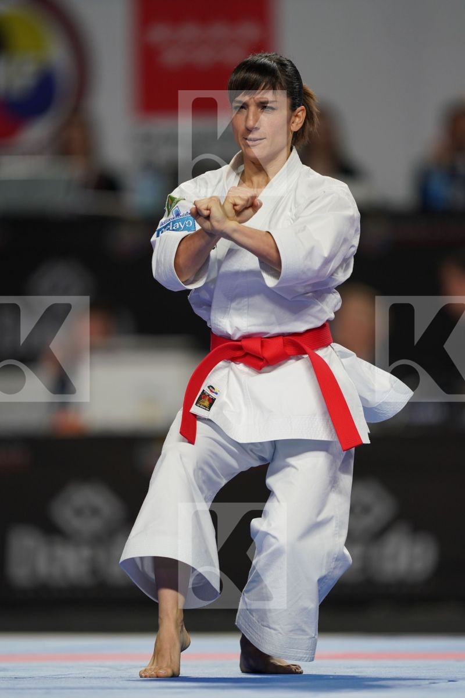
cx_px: 232
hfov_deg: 3.4
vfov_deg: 5.2
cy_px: 349
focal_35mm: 400
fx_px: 7749
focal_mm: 400
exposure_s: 1/500
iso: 800
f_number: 2.8
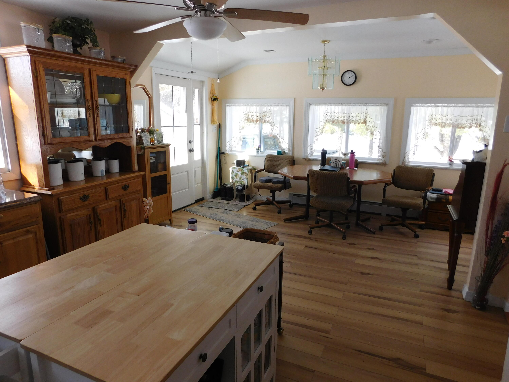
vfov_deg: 58.9
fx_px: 338
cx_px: 254
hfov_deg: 73.9
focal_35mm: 23
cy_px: 191
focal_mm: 4
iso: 125
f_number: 3
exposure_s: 1/100
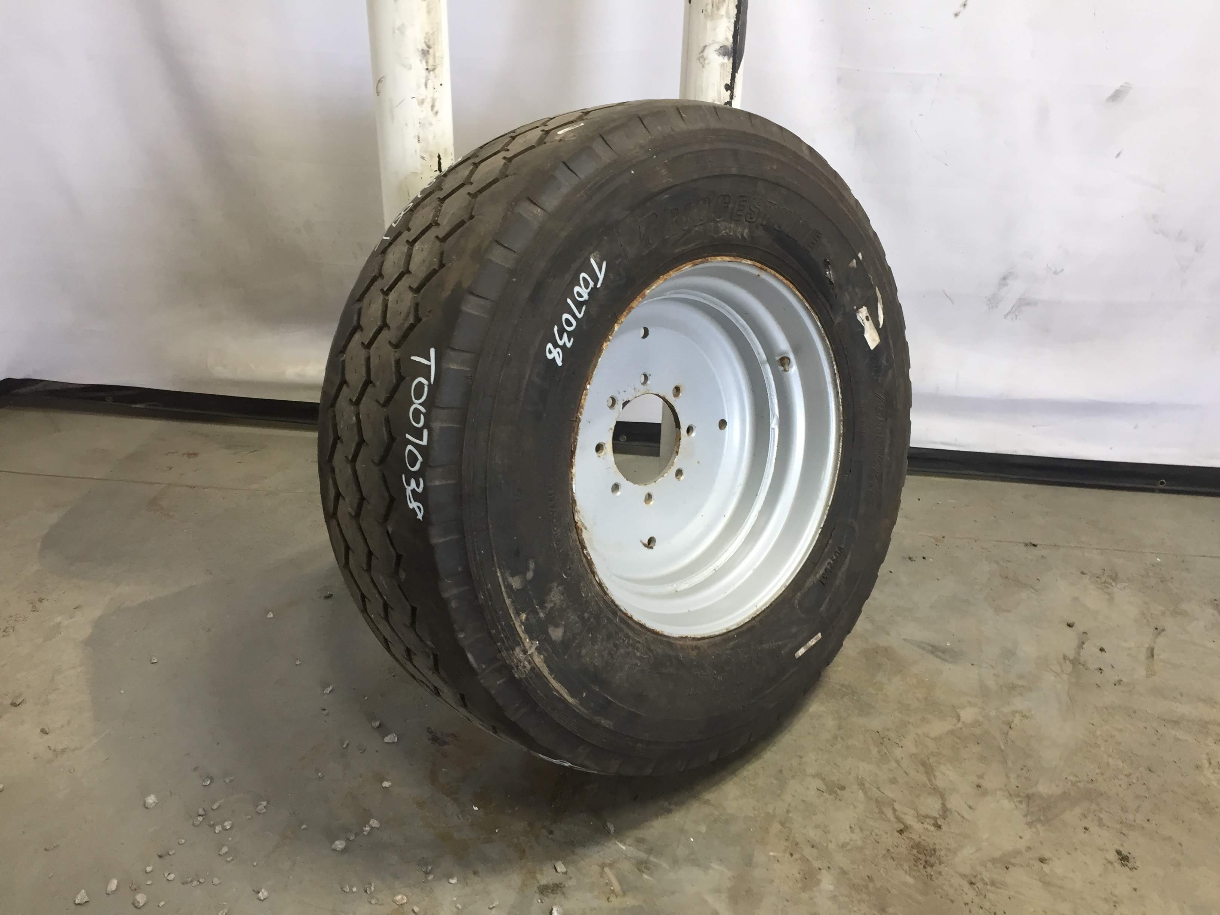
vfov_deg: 48.2
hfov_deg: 61.7
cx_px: 610
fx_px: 1022
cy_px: 458
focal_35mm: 29
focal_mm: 4.15
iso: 32
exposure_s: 1/40
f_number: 2.2
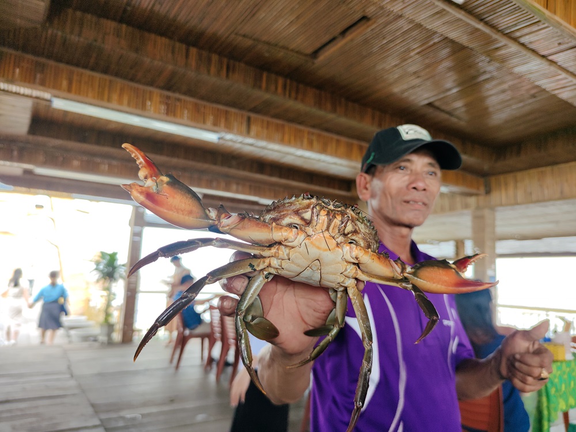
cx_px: 288
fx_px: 399
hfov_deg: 71.6
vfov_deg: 56.8
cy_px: 216
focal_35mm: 24
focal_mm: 6.72
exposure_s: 1/273
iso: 50
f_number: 1.69
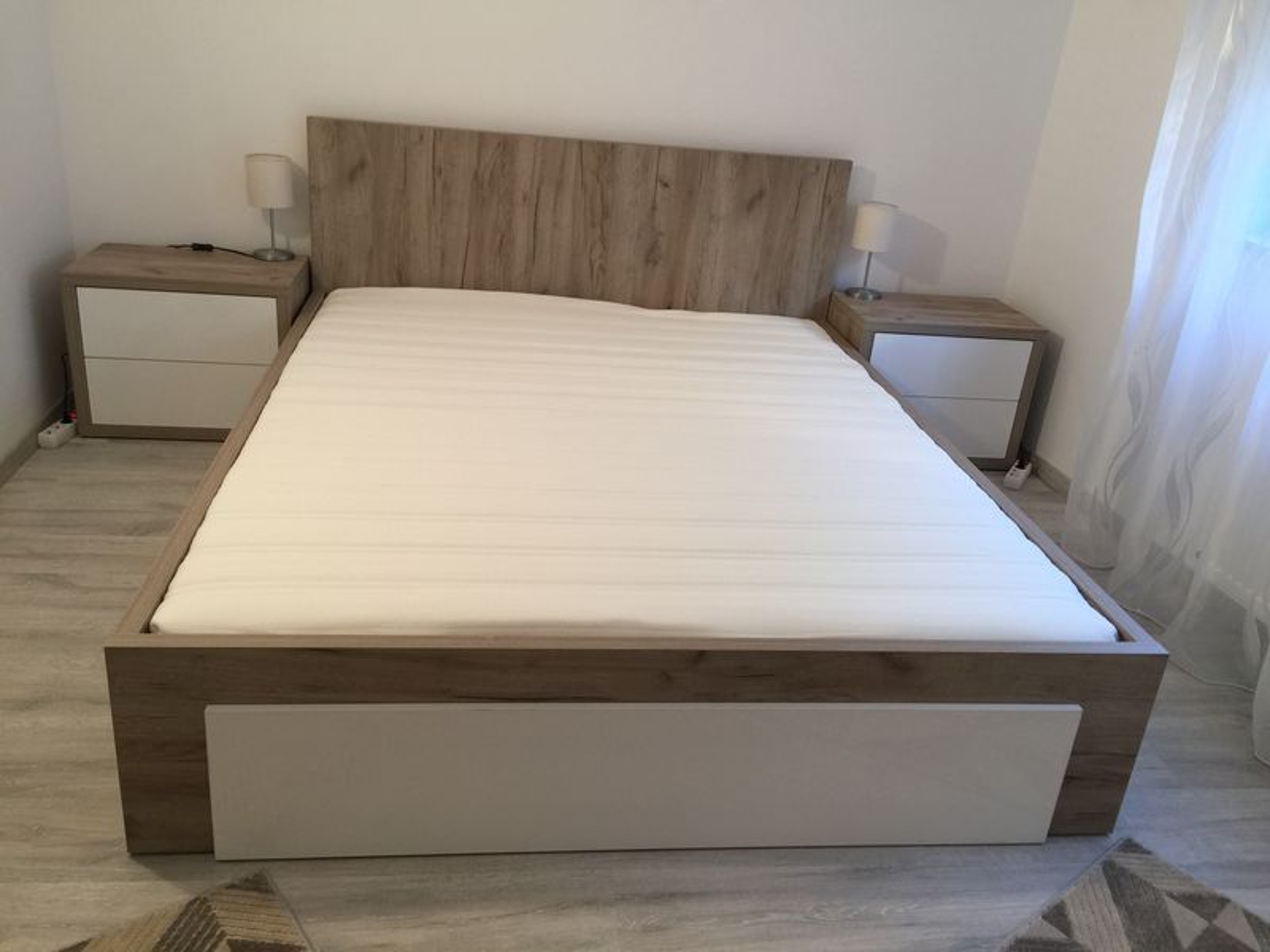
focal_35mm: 29
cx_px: 635
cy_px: 476
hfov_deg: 61.7
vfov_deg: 48.2
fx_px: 1064
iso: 64
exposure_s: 1/17
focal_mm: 4.15
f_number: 2.2
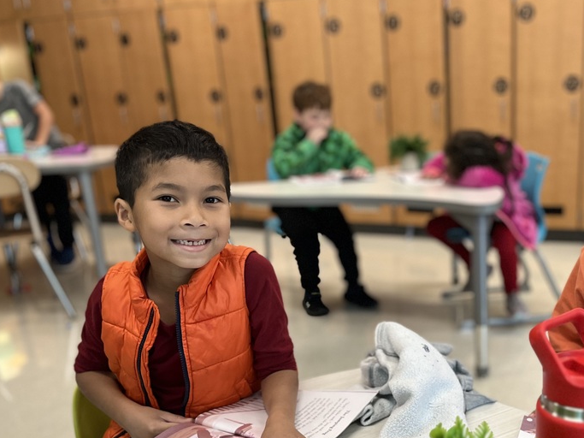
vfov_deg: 36.4
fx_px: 658
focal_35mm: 39
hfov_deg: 46.3
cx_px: 434
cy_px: 295
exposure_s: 1/60
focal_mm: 5.1
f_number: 1.6
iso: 250
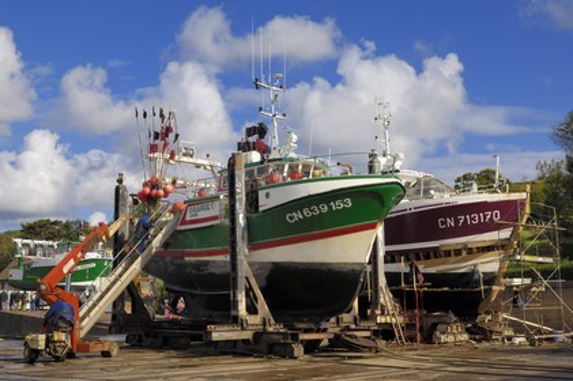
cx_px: 286
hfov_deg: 46.4
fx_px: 668
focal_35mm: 42
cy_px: 190
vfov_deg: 31.8
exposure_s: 1/160
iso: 100
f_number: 10
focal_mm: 28
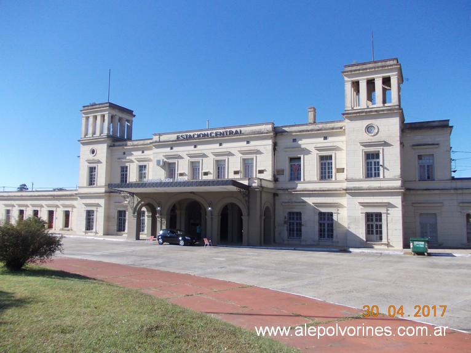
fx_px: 381
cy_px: 176
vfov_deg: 49.7
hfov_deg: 63.5
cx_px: 236
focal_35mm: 28
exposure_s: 1/320
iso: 80
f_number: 5.4
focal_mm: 4
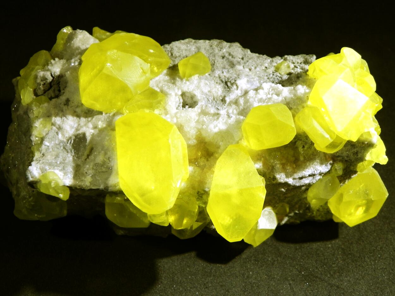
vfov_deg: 31.5
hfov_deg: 41.2
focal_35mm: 46
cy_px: 148
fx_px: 525
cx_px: 198
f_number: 3.2
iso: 190
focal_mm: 8.2
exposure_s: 1/30.5
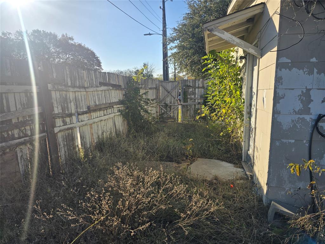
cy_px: 122
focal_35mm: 23
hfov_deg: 73.9
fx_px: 216
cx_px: 162
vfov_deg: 58.9
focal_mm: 6.3
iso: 12
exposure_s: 1/1307
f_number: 1.7
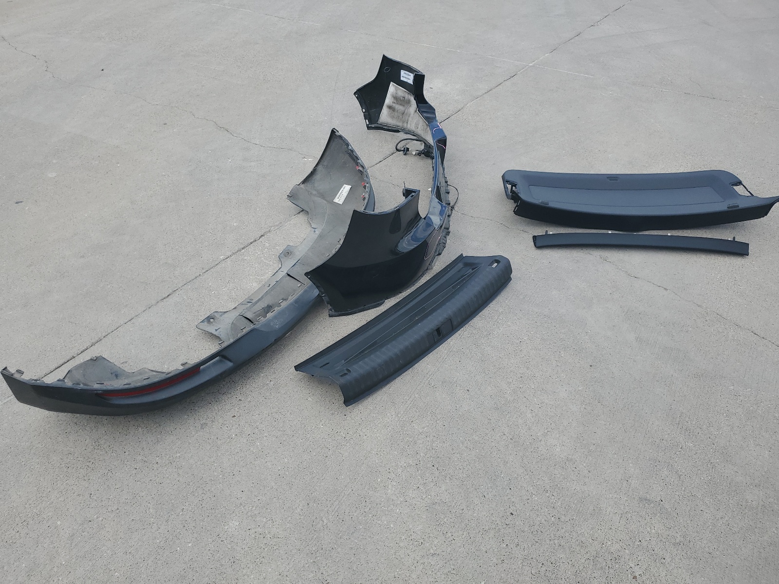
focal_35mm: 26
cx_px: 390
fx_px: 585
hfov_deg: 67.3
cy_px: 292
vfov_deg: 53.1
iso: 50
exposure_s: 1/2000
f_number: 1.5
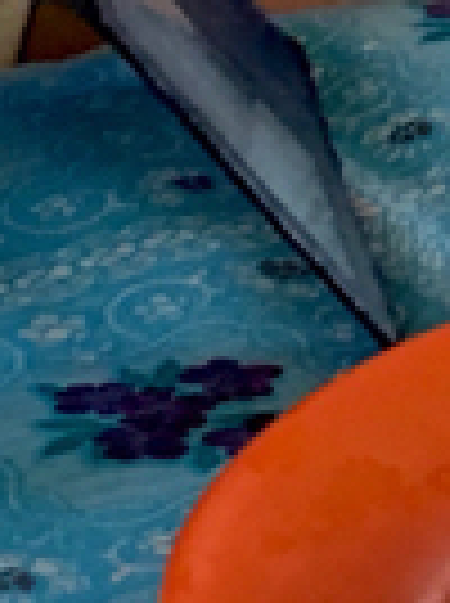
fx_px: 4834
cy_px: -1152
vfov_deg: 6.5
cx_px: 1066
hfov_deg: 5.2
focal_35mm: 278
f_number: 2.2
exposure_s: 1/30
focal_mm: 4.15
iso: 40
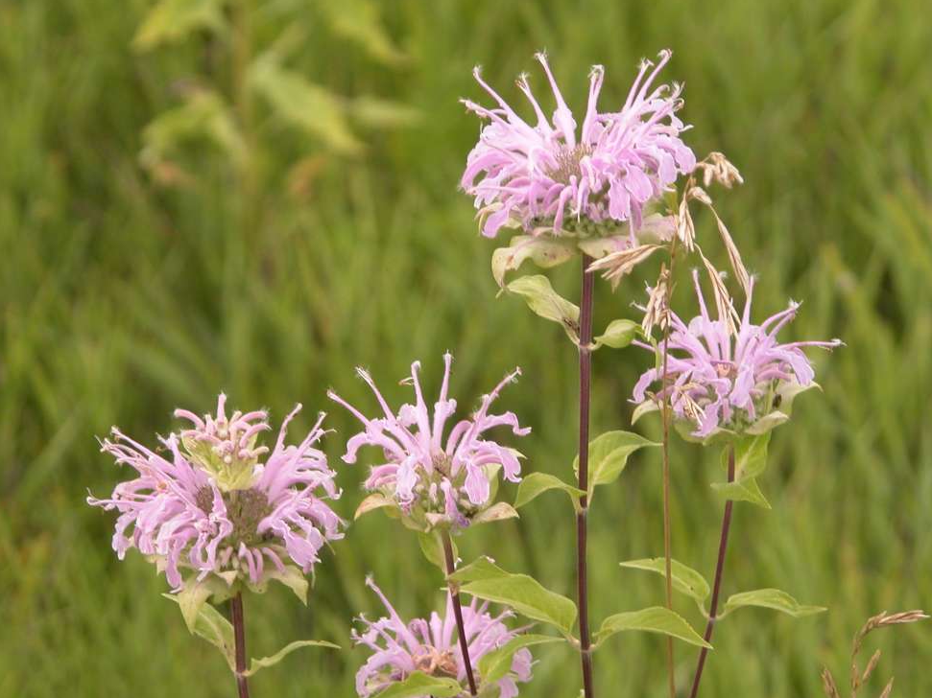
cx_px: 472
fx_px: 6246
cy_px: 425
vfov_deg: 6.4
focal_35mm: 232
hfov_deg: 8.5
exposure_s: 1/491
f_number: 4
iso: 100
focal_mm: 44.7
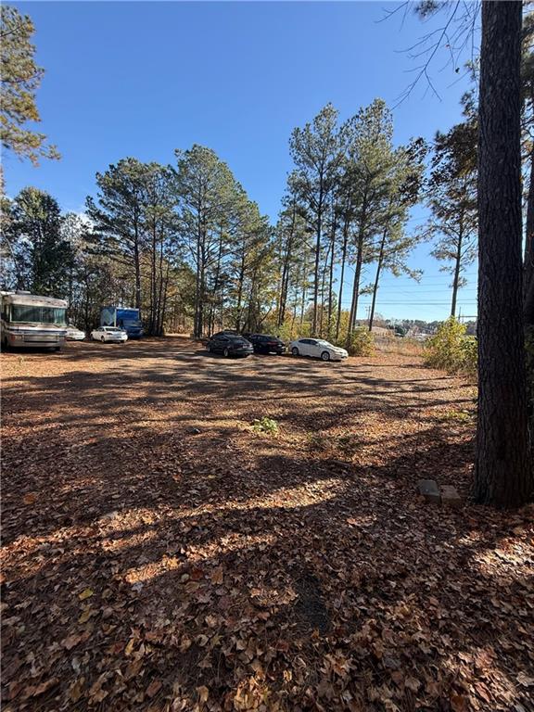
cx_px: 267
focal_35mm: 14
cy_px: 356
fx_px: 288
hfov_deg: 85.7
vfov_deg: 102.1
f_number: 2.2
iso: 64
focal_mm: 2.22
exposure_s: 1/651
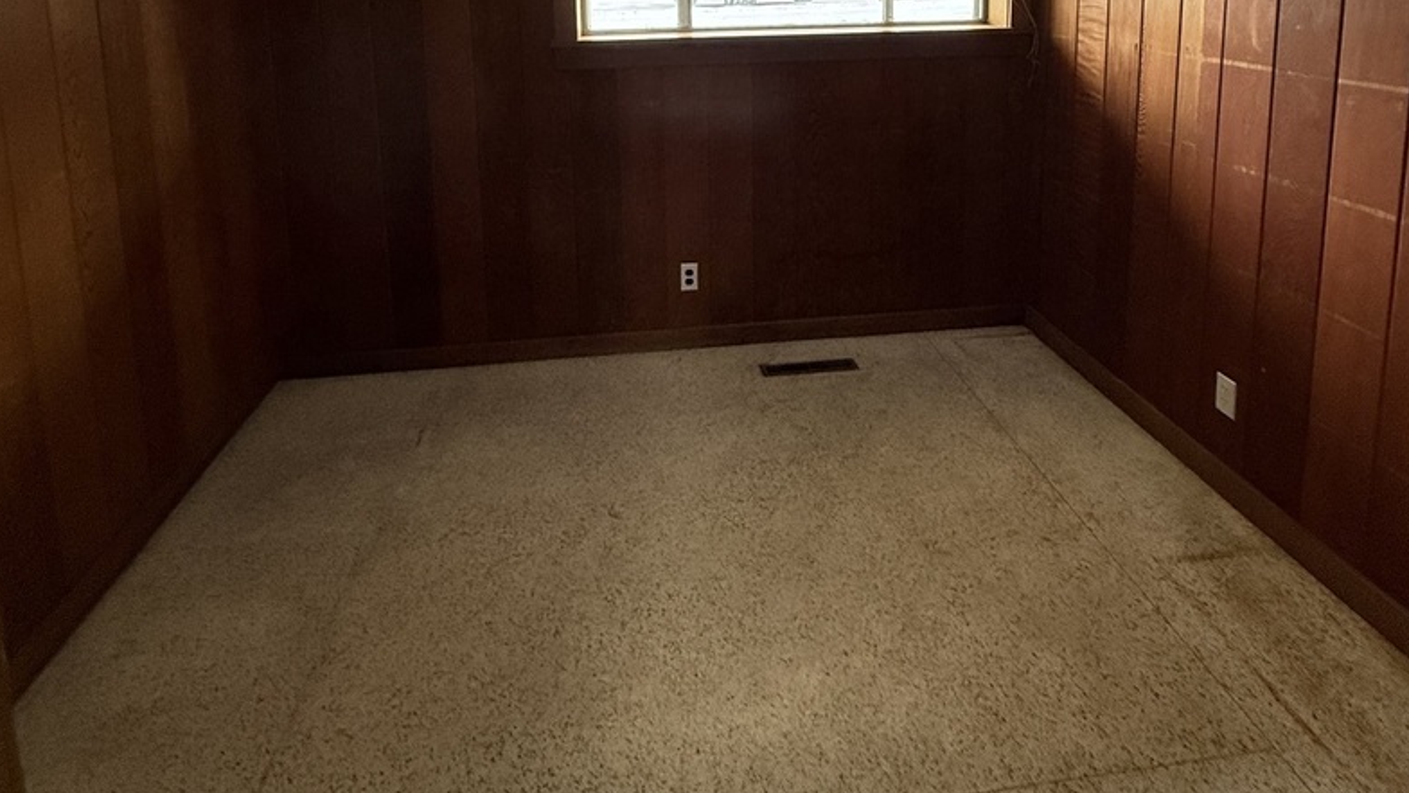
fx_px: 785
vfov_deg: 47.8
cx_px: 703
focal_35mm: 21
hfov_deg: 83.8
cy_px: 72
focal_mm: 2.22
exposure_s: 1/99
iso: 320
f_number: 2.2
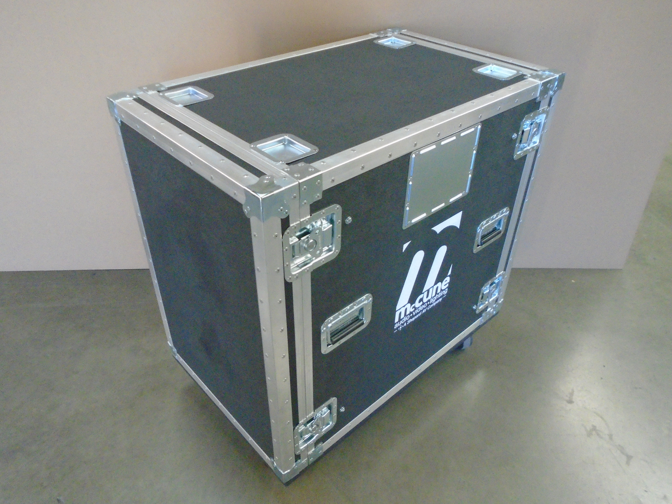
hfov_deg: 67.3
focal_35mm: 26
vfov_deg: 53.1
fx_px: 505
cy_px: 252
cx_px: 336
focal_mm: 4.6
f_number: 3.2
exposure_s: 1/30
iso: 800
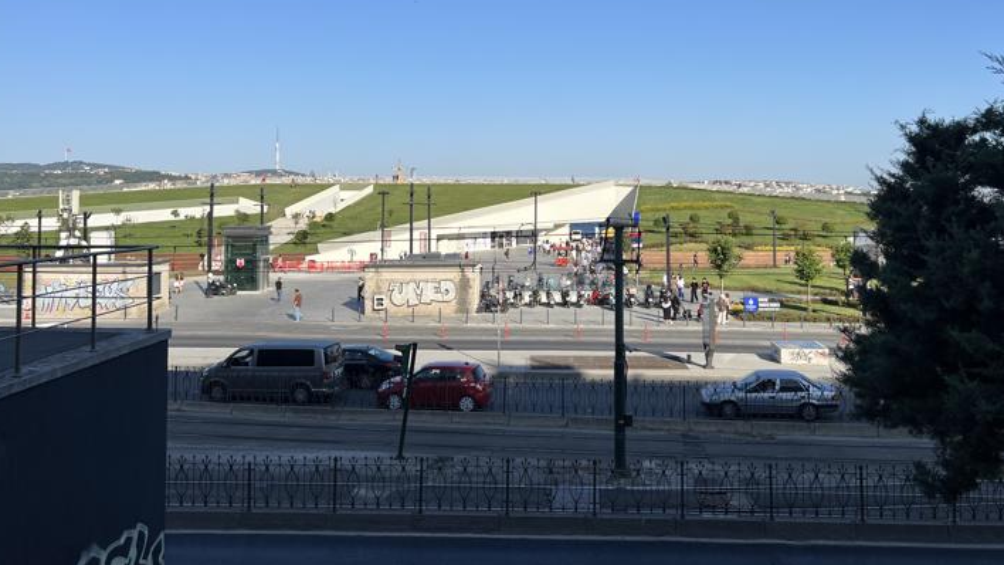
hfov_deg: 60.9
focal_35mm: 32
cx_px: 550
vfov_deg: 36.2
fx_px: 852
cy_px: 179
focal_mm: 5.7
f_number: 1.5
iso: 50
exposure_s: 1/4630
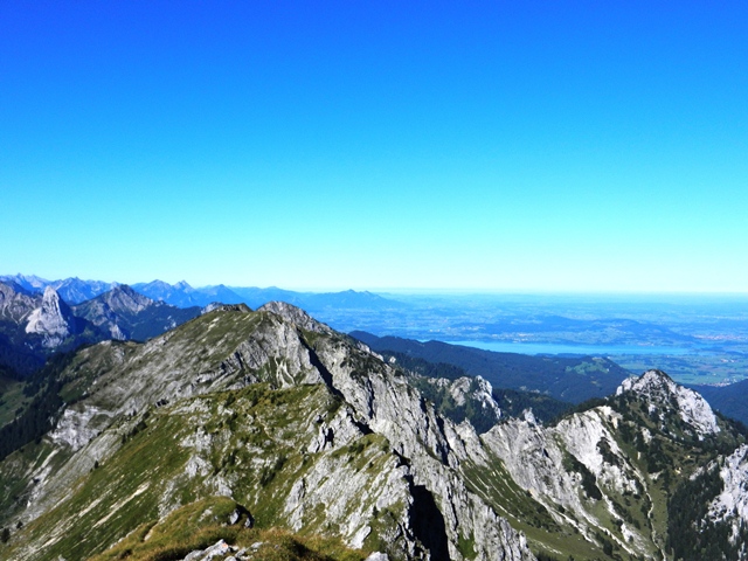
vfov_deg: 42.9
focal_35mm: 33
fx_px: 713
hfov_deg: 55.4
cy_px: 280
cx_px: 374
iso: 160
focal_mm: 5.9
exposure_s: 1/640
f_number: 7.6
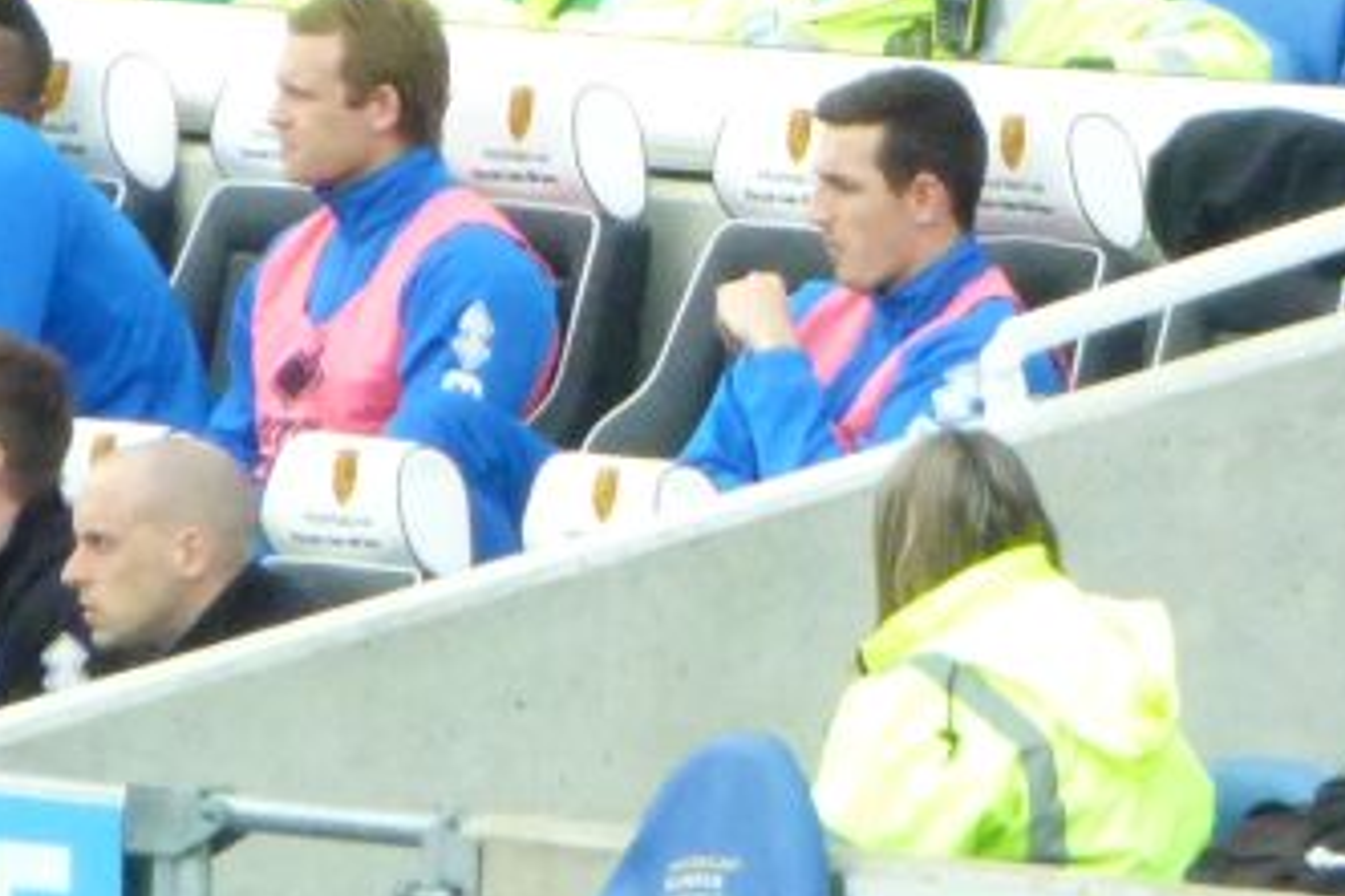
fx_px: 67400
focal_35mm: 1805
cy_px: -182
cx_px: 851
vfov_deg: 0.8
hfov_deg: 1.1
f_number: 6.4
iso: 1600
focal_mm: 86
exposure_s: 1/800
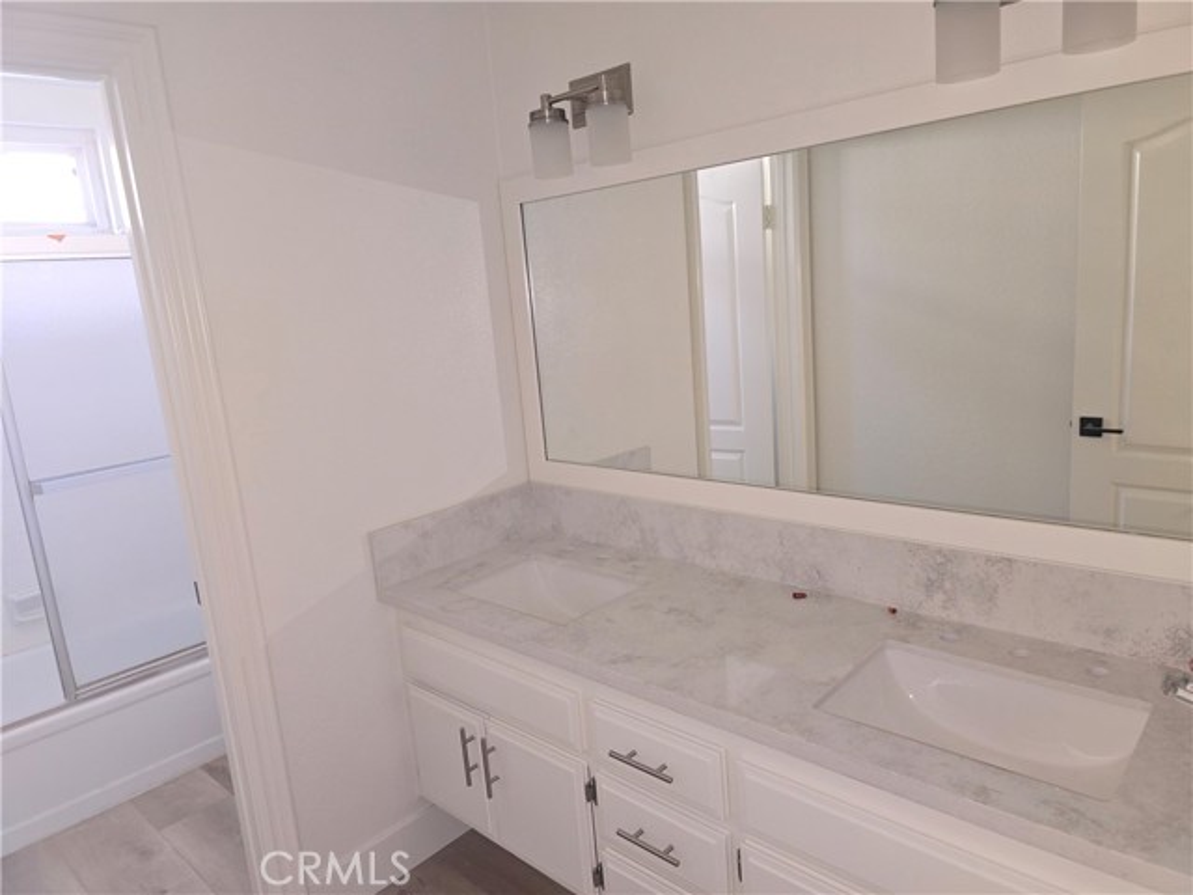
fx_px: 793
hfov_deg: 73.9
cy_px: 448
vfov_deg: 58.9
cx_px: 596
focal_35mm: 23
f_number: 1.7
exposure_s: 1/30
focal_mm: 6.3
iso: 100
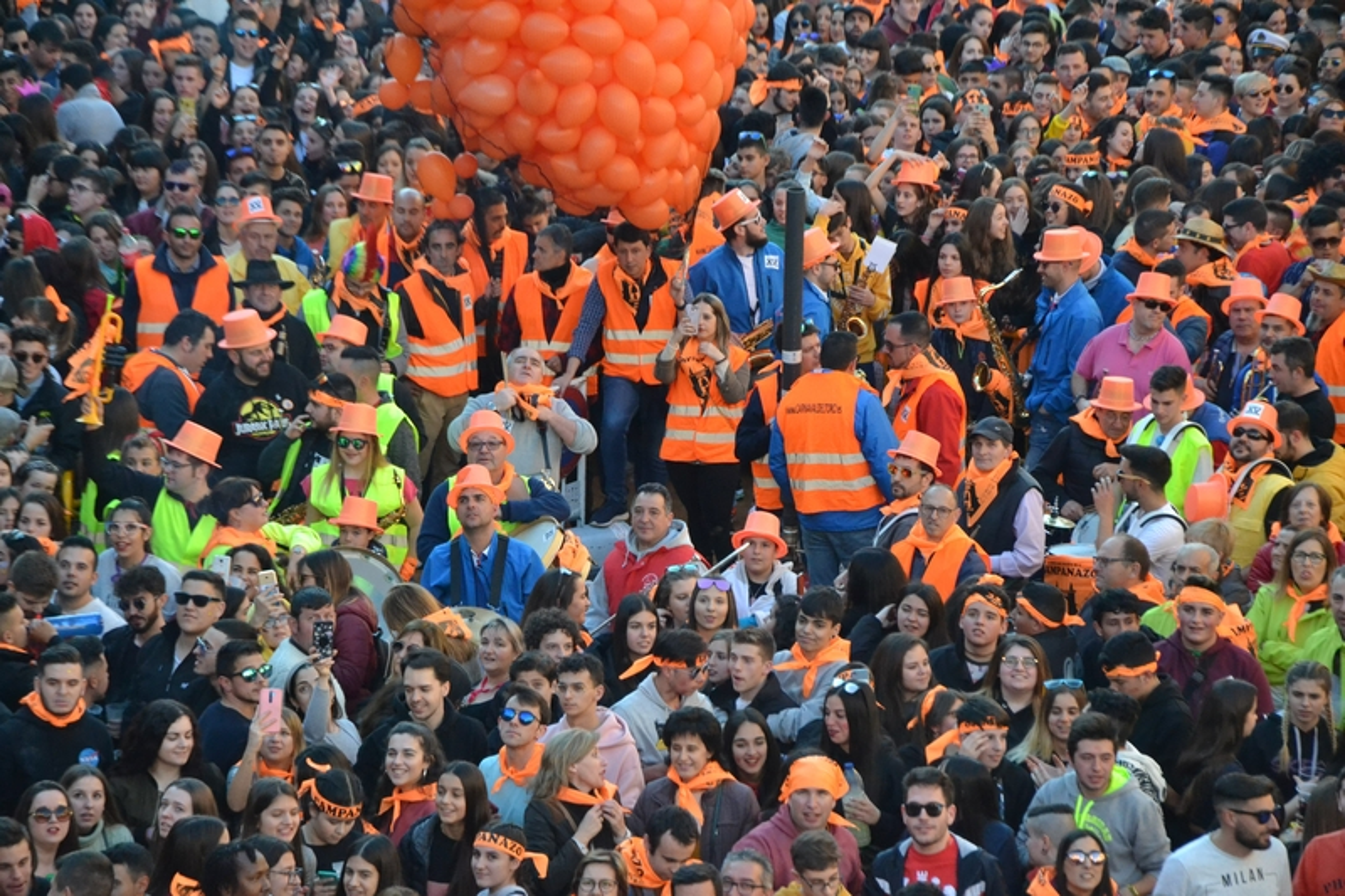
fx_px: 5883
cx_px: 672
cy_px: 448
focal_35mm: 158
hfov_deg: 13.0
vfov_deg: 8.7
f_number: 6.3
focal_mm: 105
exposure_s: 1/640
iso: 3200
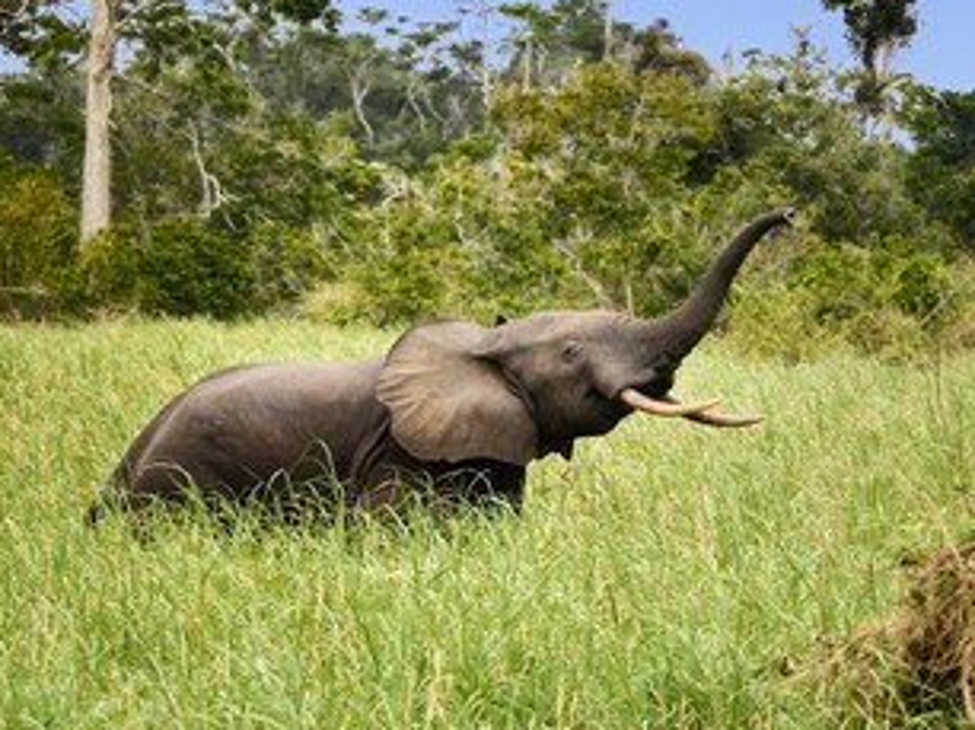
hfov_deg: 7.5
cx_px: 437
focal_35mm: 264
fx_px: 7430
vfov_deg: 5.6
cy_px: 319
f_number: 10
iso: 800
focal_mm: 200
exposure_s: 1/400
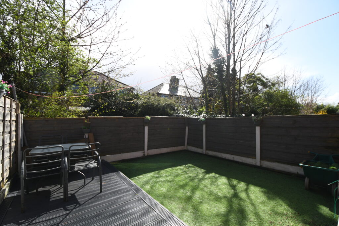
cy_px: 113
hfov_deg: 100.4
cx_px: 170
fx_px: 141
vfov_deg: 77.3
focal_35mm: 15
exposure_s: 1/200
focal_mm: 10
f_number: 7.1
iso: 100
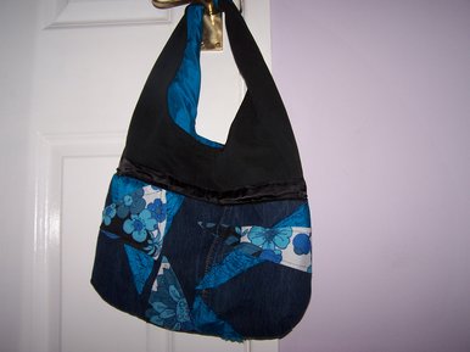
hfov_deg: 49.0
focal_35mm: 38
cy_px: 176
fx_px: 516
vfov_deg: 37.7
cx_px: 235
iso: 80
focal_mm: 6.3
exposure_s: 1/60
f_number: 2.8
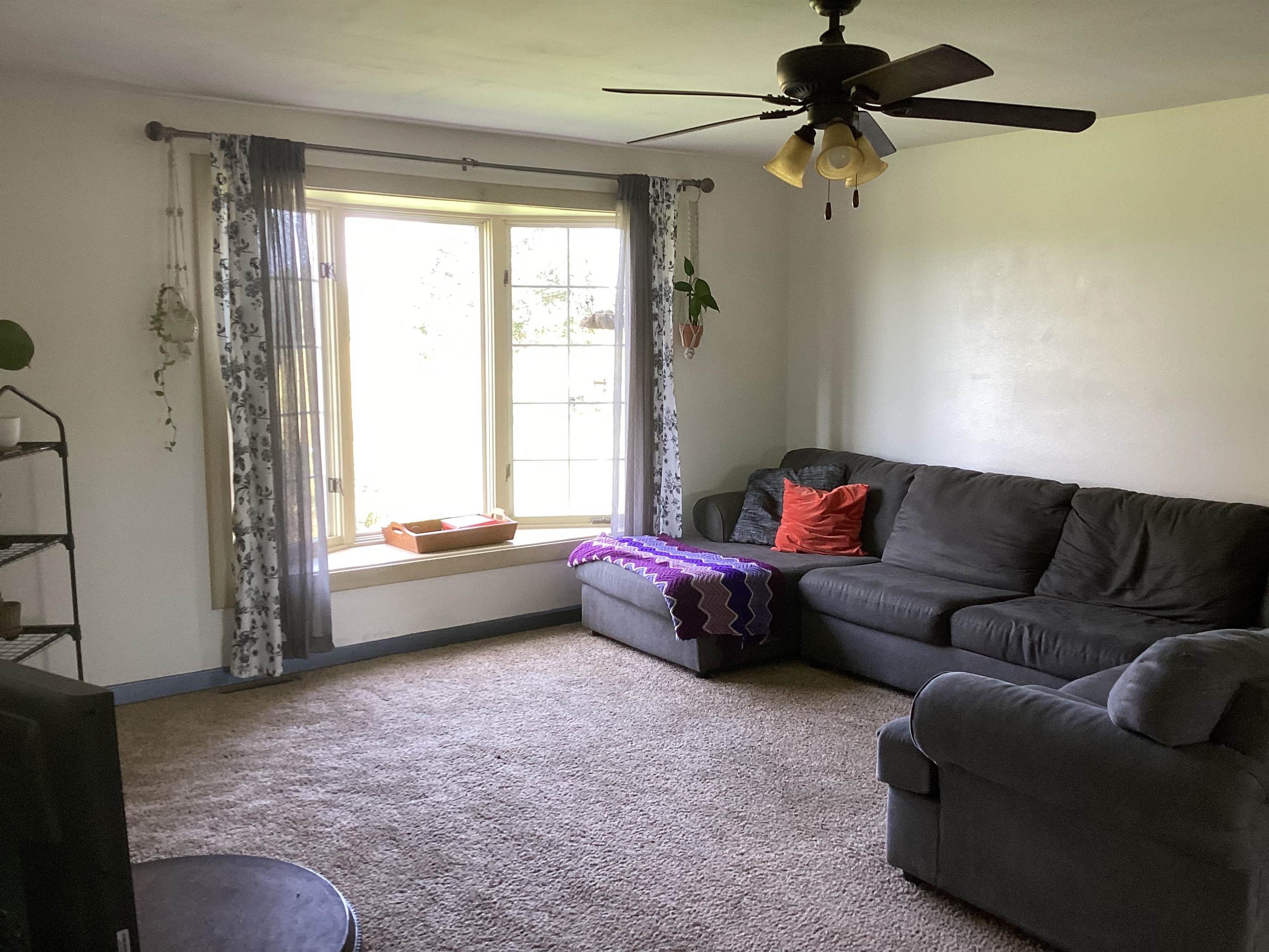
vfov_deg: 45.4
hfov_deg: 58.4
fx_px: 1136
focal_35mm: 31
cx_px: 634
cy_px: 476
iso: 64
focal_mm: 3.3
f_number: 2.4
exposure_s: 1/50
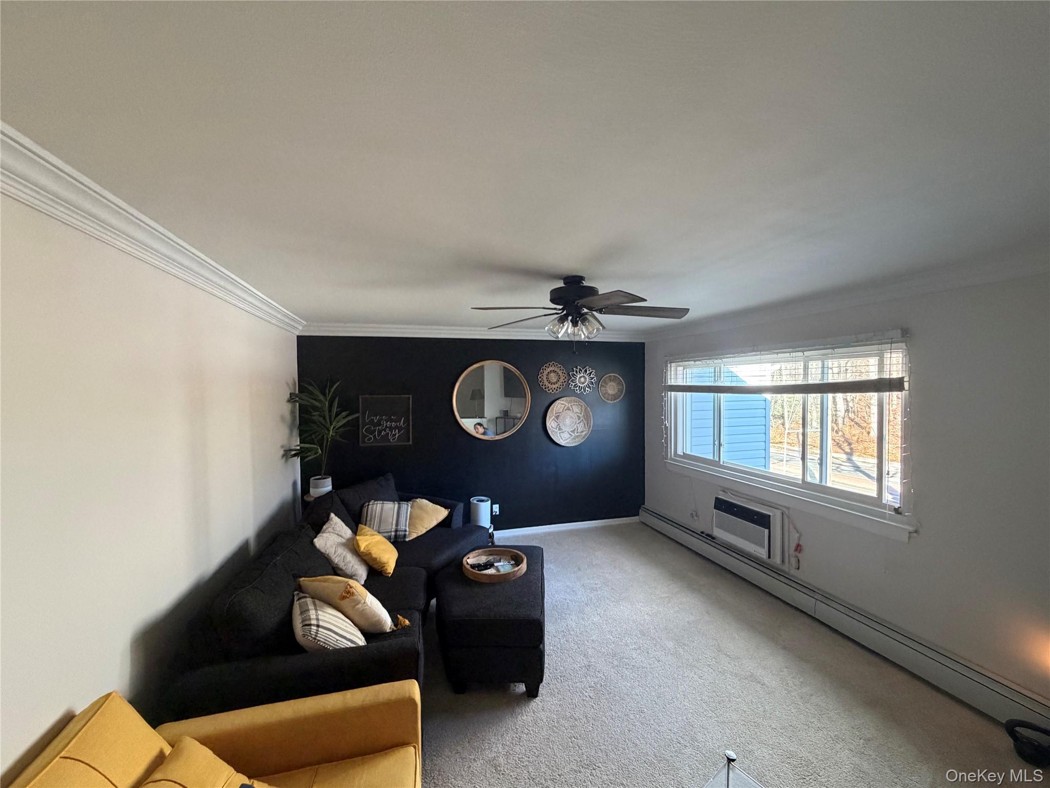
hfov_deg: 102.1
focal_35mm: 14
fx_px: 425
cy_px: 394
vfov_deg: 85.7
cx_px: 525
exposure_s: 1/60
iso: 500
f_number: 2.2
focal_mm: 2.22
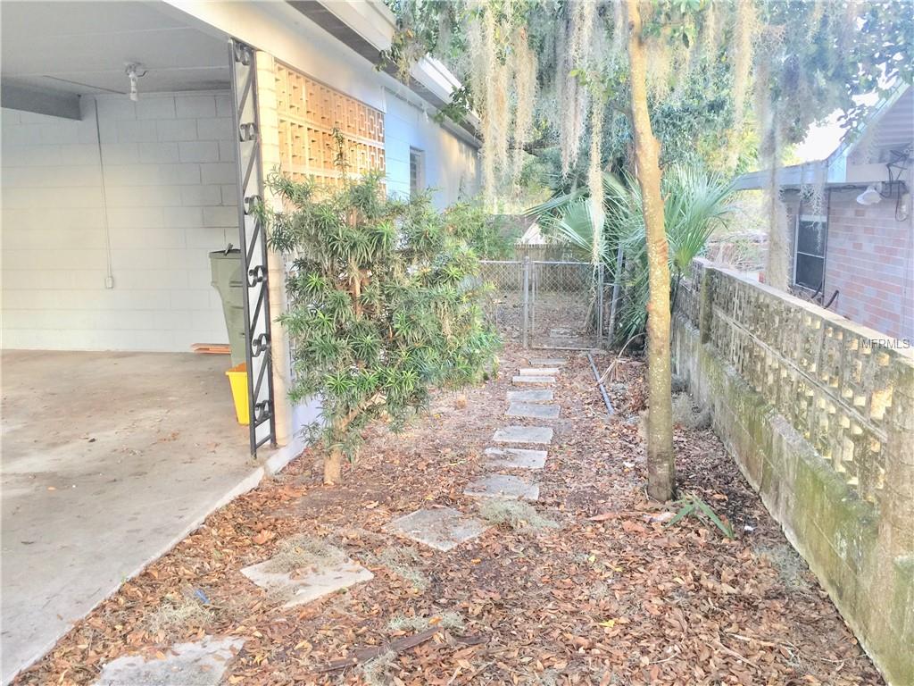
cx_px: 457
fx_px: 766
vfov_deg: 48.2
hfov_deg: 61.7
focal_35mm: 29
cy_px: 343
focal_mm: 4.15
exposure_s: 1/15
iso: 40
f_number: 2.2
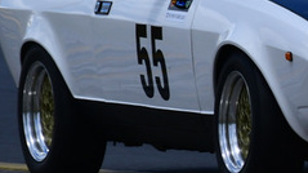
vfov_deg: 0.5
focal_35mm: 2632
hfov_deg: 0.8
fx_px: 21479
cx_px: 424
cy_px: -68
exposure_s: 1/640
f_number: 11
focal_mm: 500
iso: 250
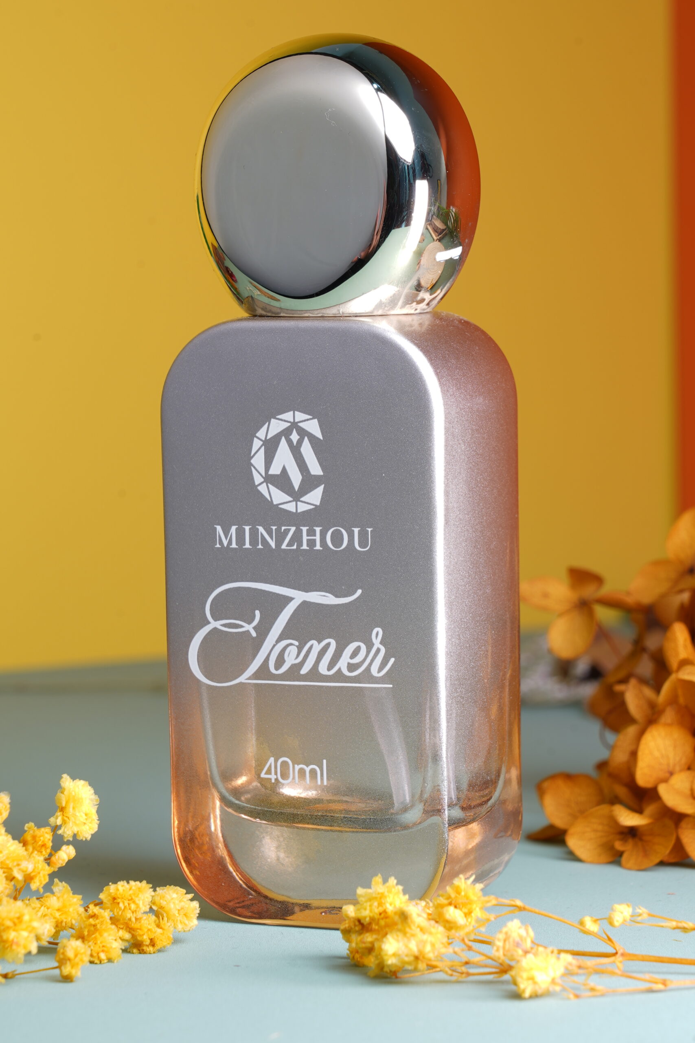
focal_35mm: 157
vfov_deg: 13.1
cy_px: 522
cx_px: 348
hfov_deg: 8.7
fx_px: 4545
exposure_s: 1
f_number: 16
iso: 50
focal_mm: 105
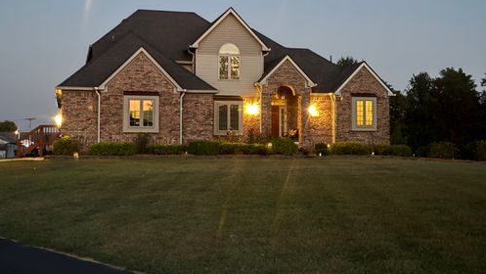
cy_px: 108
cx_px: 243
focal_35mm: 57
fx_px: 735
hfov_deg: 36.6
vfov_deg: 21.1
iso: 320
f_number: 1.6
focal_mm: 5.96
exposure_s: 1/5
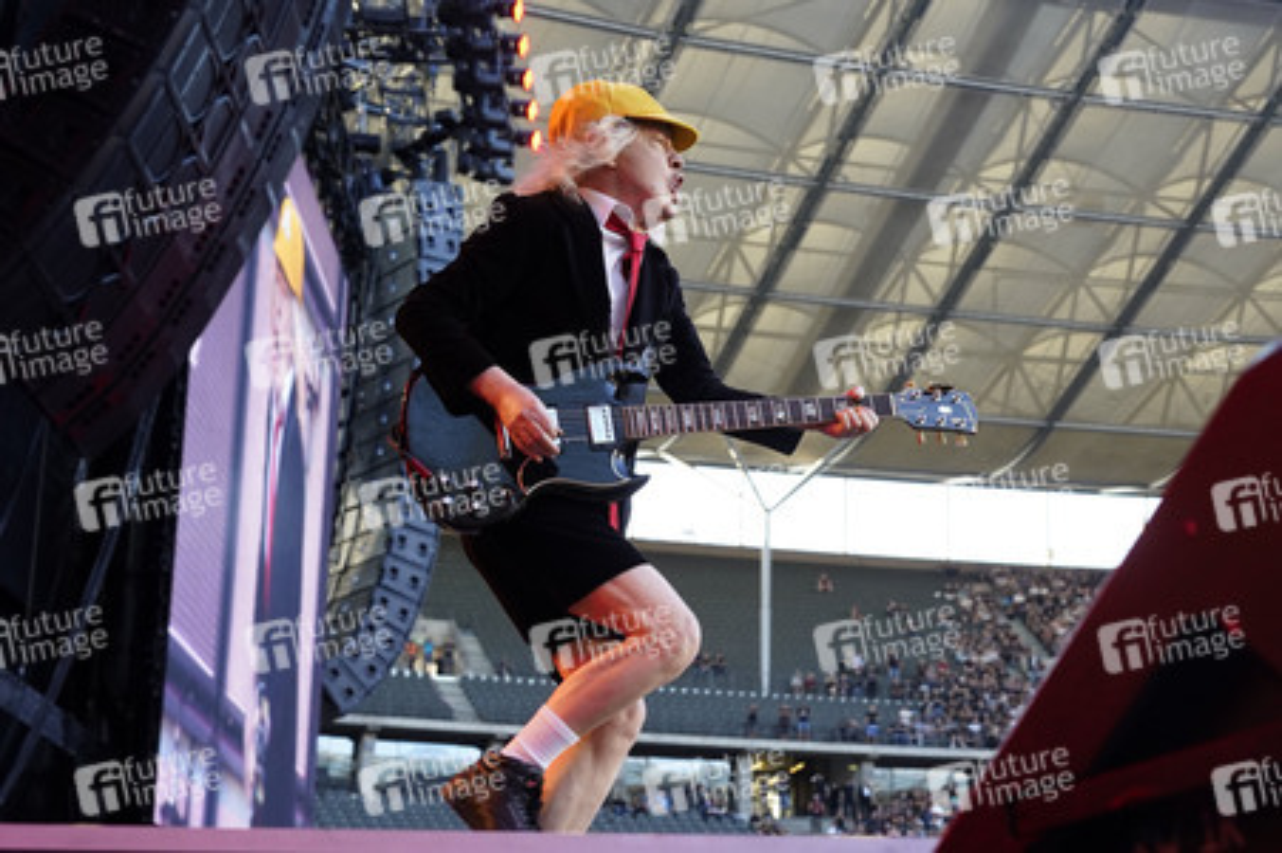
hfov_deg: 44.5
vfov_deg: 30.5
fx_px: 1566
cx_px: 641
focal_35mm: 44
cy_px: 426
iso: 1600
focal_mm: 44
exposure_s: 1/400
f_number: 5
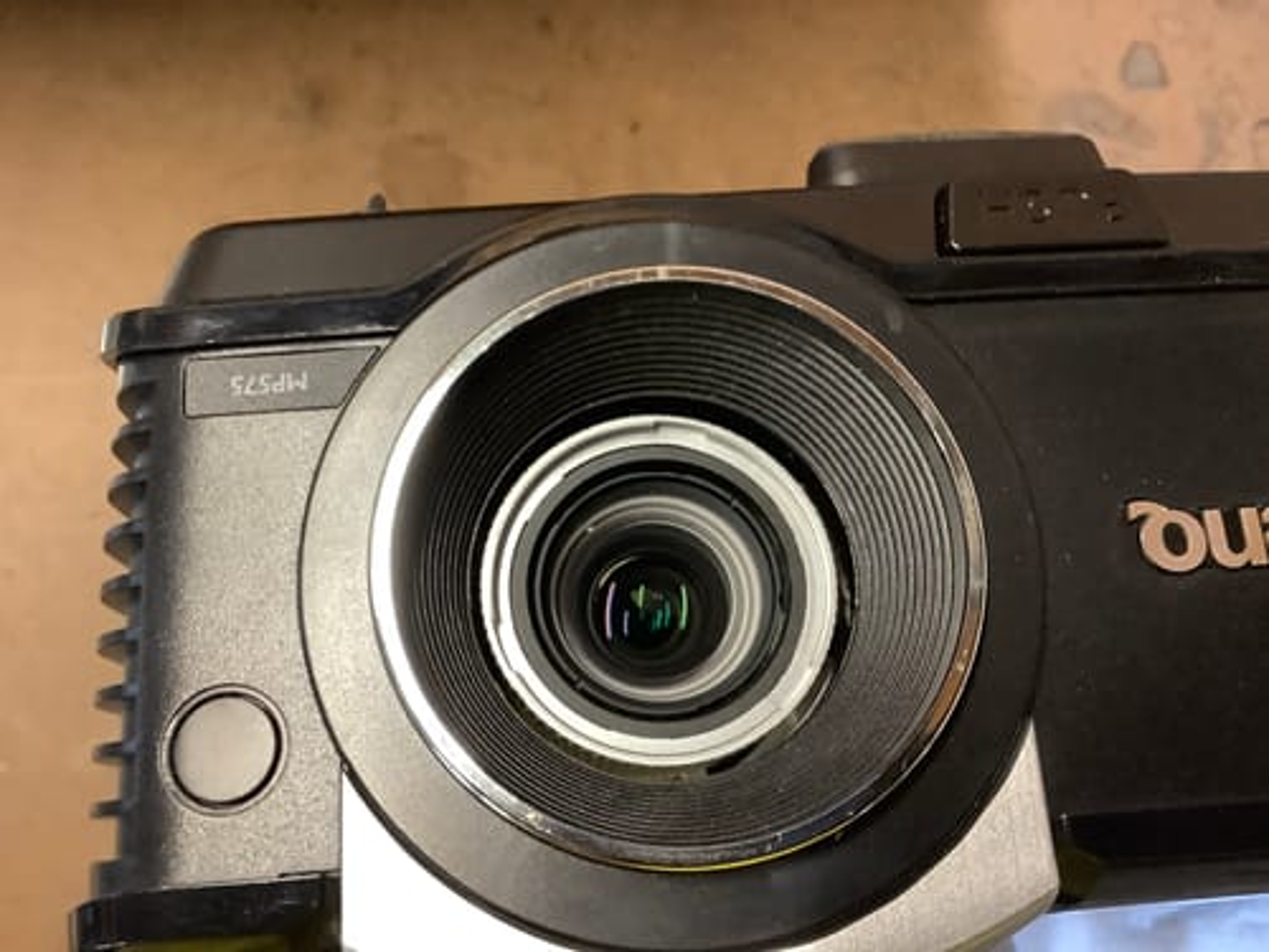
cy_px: 476
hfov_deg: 58.4
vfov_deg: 45.4
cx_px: 634
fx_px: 1136
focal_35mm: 31
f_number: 2.4
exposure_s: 1/25
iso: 400
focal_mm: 3.3
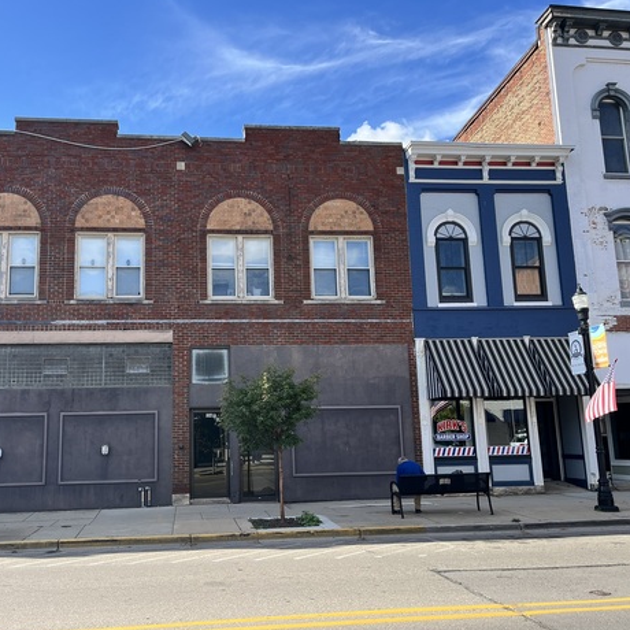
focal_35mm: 32
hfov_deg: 50.7
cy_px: 312
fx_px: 659
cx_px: 245
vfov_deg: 51.1
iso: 50
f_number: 1.6
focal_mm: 5.1
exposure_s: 1/1106
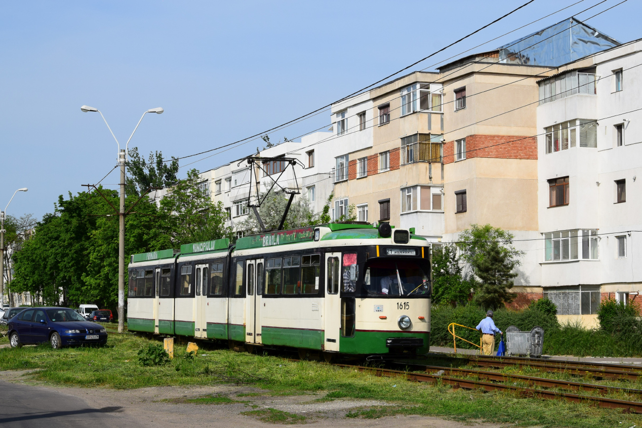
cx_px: 321
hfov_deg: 29.9
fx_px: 1204
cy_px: 214
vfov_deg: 20.2
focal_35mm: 68
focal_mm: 45
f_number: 11
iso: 250
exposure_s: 1/500
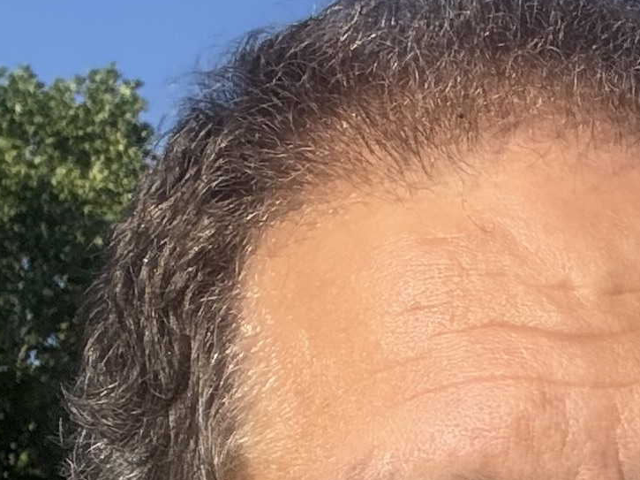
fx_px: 2365
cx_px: 1345
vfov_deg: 11.2
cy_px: 676
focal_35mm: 128
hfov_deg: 13.0
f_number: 1.9
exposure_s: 1/1383
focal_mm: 2.69
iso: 25
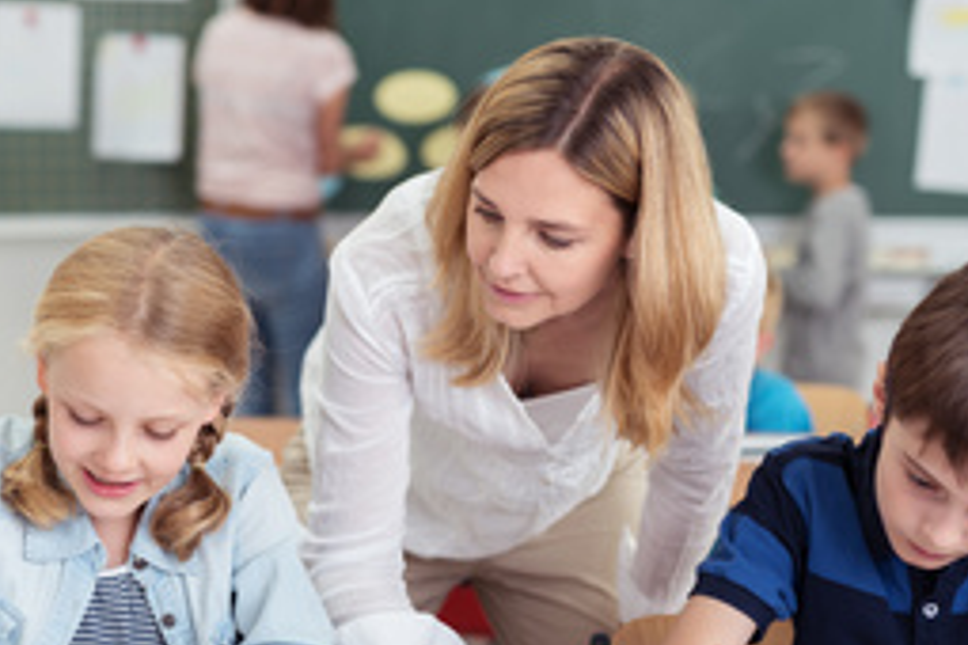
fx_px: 2232
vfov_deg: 16.4
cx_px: 342
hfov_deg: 24.4
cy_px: 370
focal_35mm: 83
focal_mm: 50
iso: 64
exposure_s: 1/200
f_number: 2.2
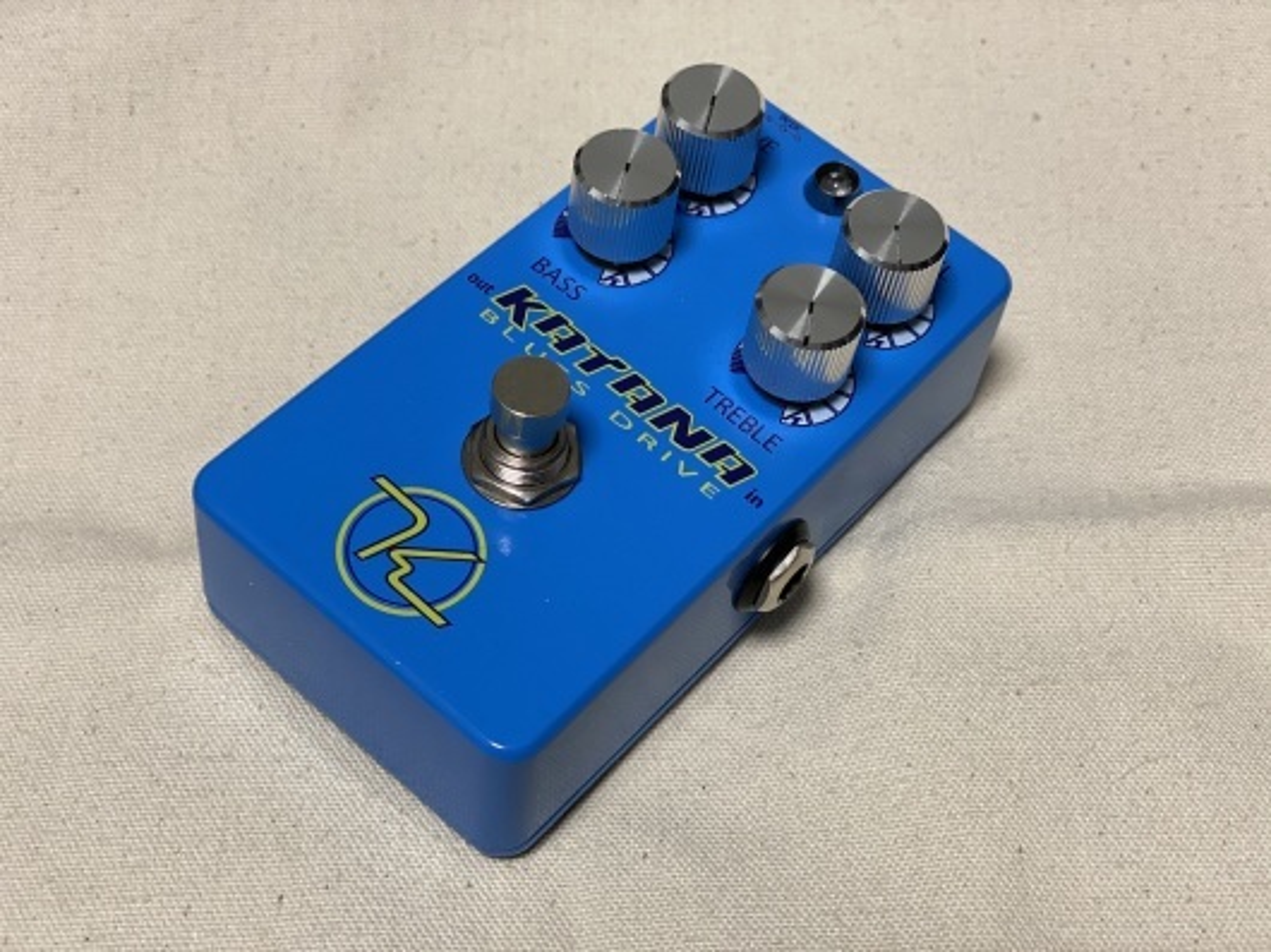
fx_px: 1908
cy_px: 476
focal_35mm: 52
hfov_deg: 36.8
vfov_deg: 28.0
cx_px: 636
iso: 160
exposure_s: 1/100
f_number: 2
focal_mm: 6
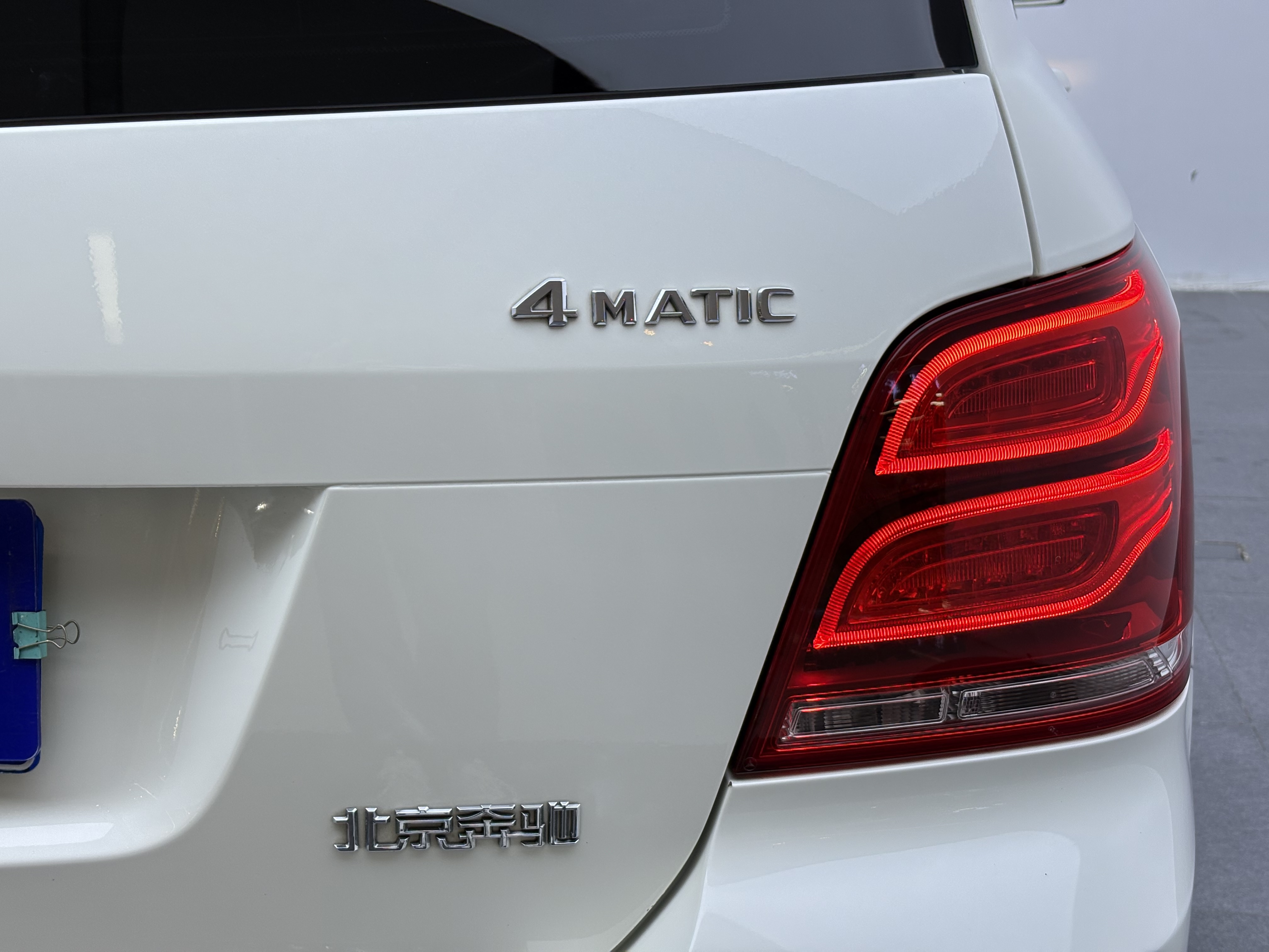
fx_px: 1906
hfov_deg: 36.8
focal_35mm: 52
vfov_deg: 28.0
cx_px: 634
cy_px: 476
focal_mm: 5.96
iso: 40
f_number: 1.6
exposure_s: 1/100
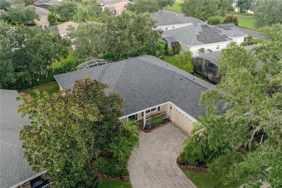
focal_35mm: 28
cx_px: 141
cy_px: 94
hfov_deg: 65.5
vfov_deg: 46.4
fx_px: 219
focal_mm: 10.26
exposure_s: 1/30
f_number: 2.8
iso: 320
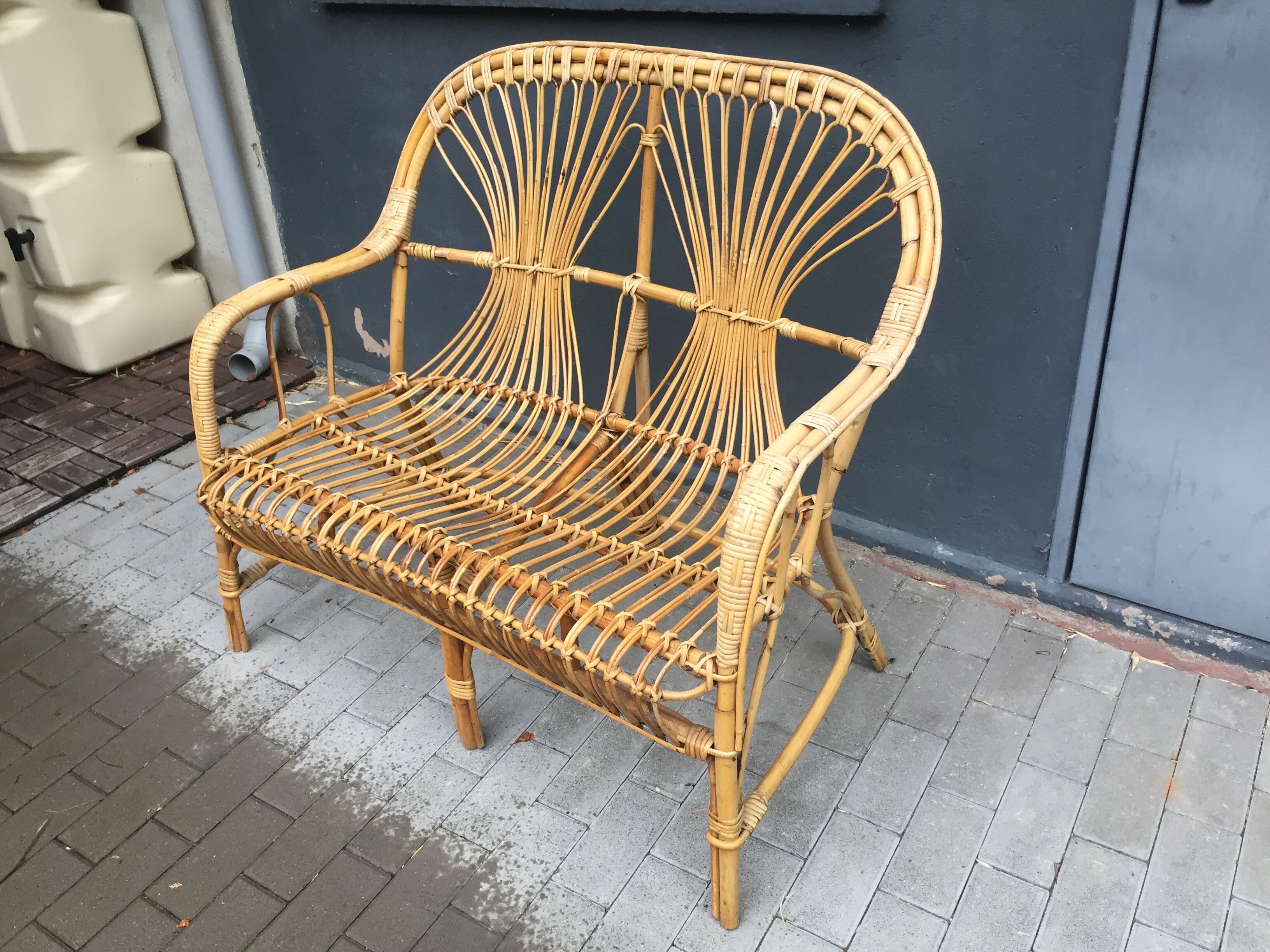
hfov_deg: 61.7
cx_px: 635
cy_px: 476
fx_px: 1064
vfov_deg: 48.2
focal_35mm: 29
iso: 32
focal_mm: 4.15
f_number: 2.2
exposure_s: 1/33
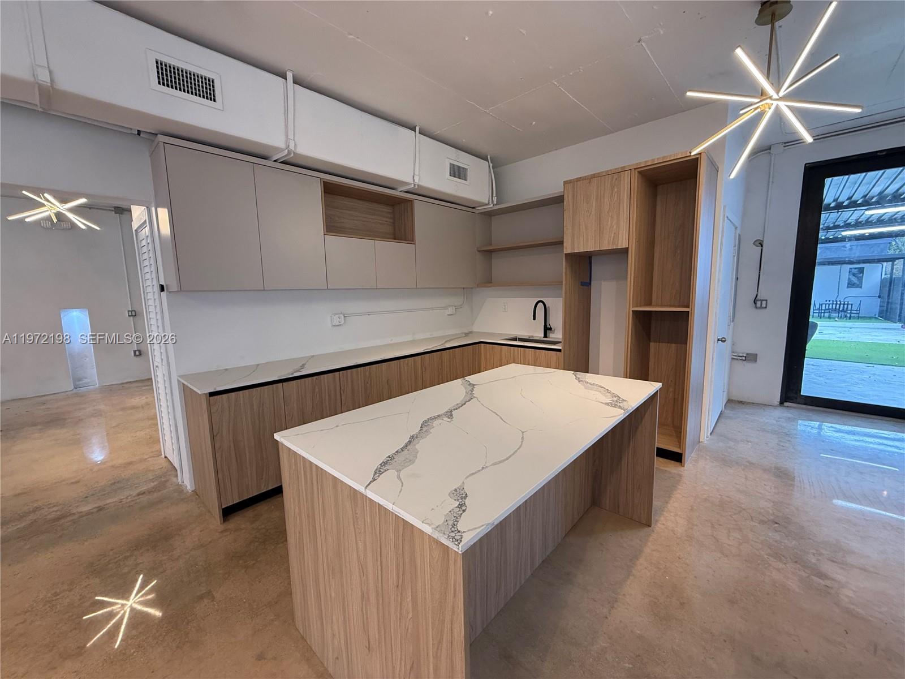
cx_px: 452
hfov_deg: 102.1
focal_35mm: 14
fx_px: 366
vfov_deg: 85.7
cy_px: 340
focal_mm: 2.22
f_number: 2.2
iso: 250
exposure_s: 1/120
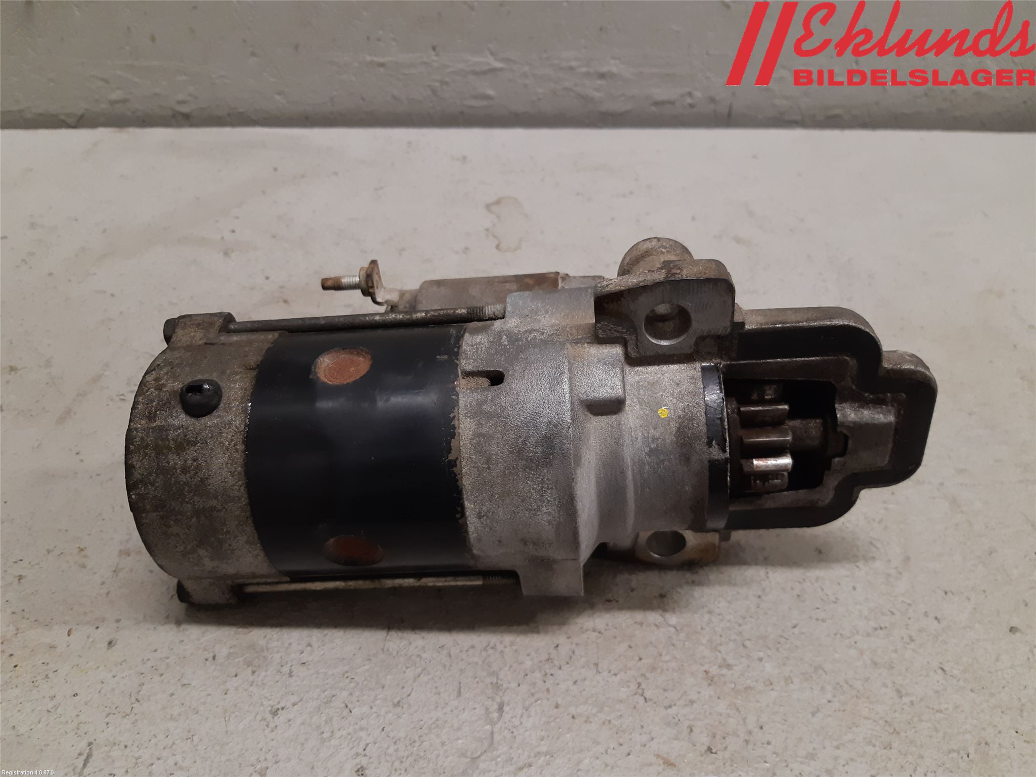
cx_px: 518
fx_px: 778
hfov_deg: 67.3
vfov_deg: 53.1
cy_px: 388
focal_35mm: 26
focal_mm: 3.93
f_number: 1.7
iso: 125
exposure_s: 1/50
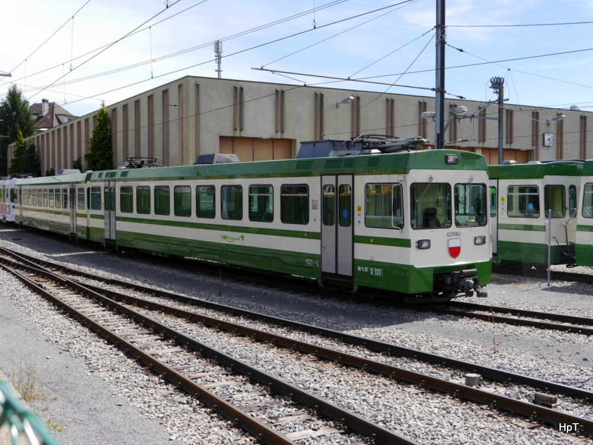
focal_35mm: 42
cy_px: 222
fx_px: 719
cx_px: 296
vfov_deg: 34.3
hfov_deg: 44.8
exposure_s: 1/320
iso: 160
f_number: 8
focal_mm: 21
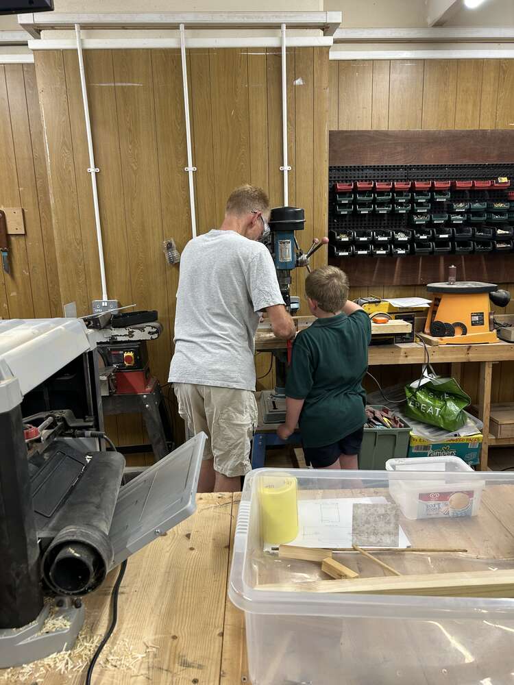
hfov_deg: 53.1
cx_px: 257
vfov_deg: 67.3
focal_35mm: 26
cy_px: 342
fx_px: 515
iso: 64
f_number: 1.5
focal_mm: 5.7
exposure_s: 1/50
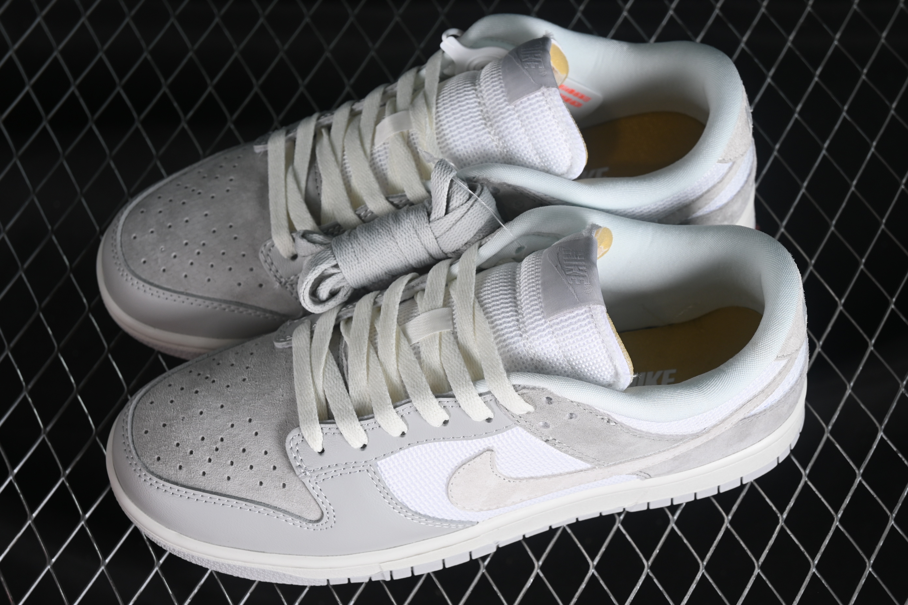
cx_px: 454
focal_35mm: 75
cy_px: 302
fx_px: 1892
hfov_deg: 27.0
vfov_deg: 18.2
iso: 160
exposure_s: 1/60
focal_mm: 50
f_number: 7.1
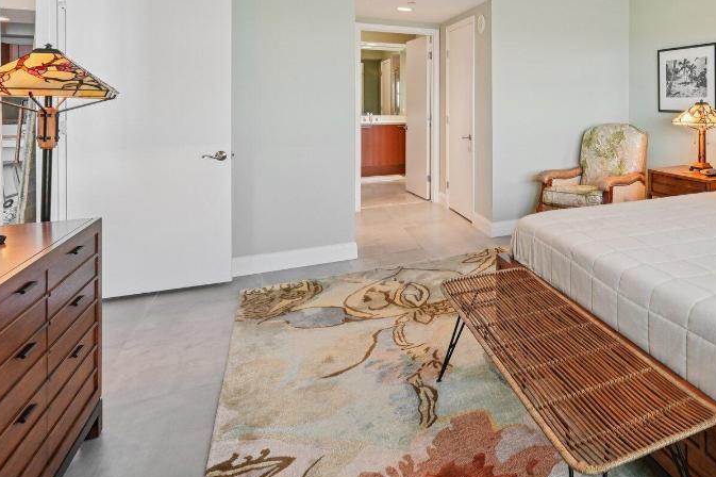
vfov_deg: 50.8
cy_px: 117
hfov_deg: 67.1
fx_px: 477
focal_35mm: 24
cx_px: 570
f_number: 8
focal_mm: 14
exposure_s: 1/40
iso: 800
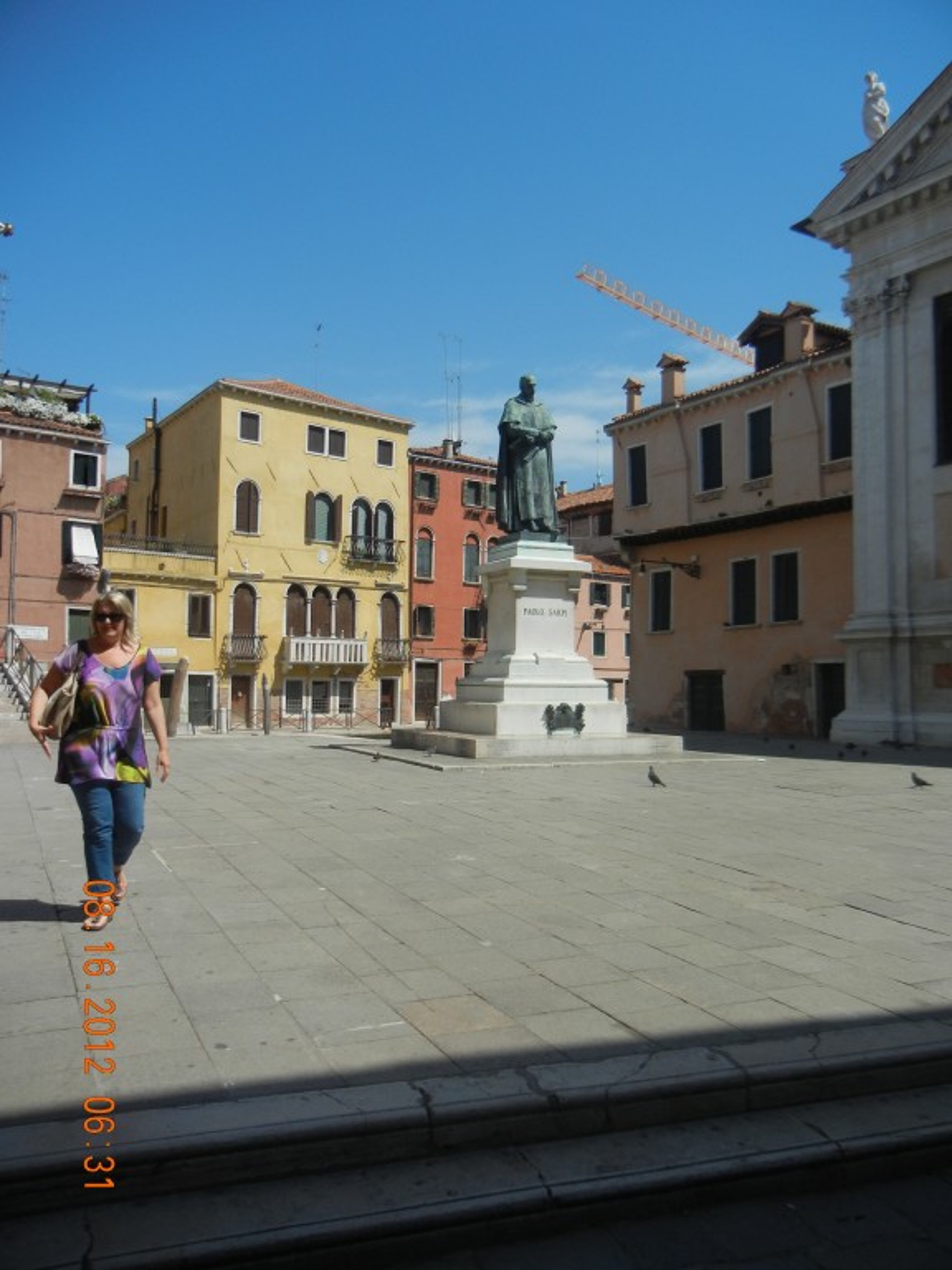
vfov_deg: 60.0
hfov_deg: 46.8
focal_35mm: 30
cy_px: 635
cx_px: 476
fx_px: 1100
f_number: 7
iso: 160
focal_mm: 5.4
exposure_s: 1/592
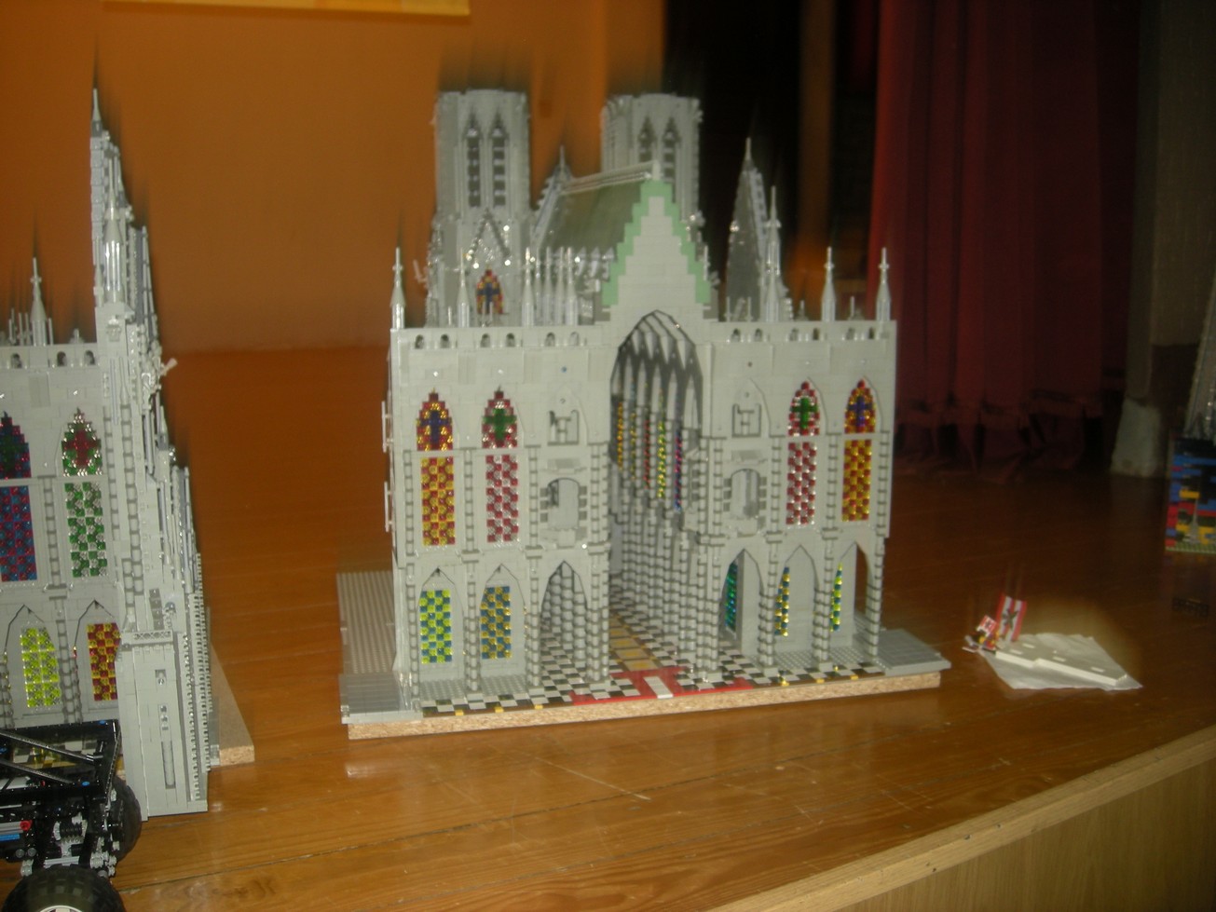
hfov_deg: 52.6
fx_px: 1230
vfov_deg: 40.7
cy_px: 456
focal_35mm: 35
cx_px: 608
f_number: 2.8
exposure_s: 1/30
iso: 64
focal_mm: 5.7
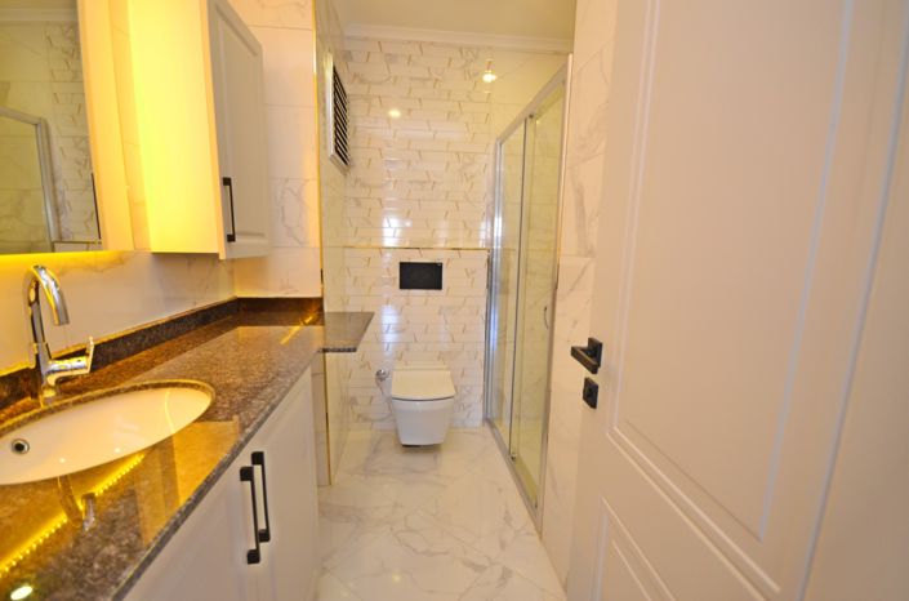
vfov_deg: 77.0
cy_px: 300
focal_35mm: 15
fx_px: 378
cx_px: 454
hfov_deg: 100.5
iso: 560
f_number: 4
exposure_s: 1/60
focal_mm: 10
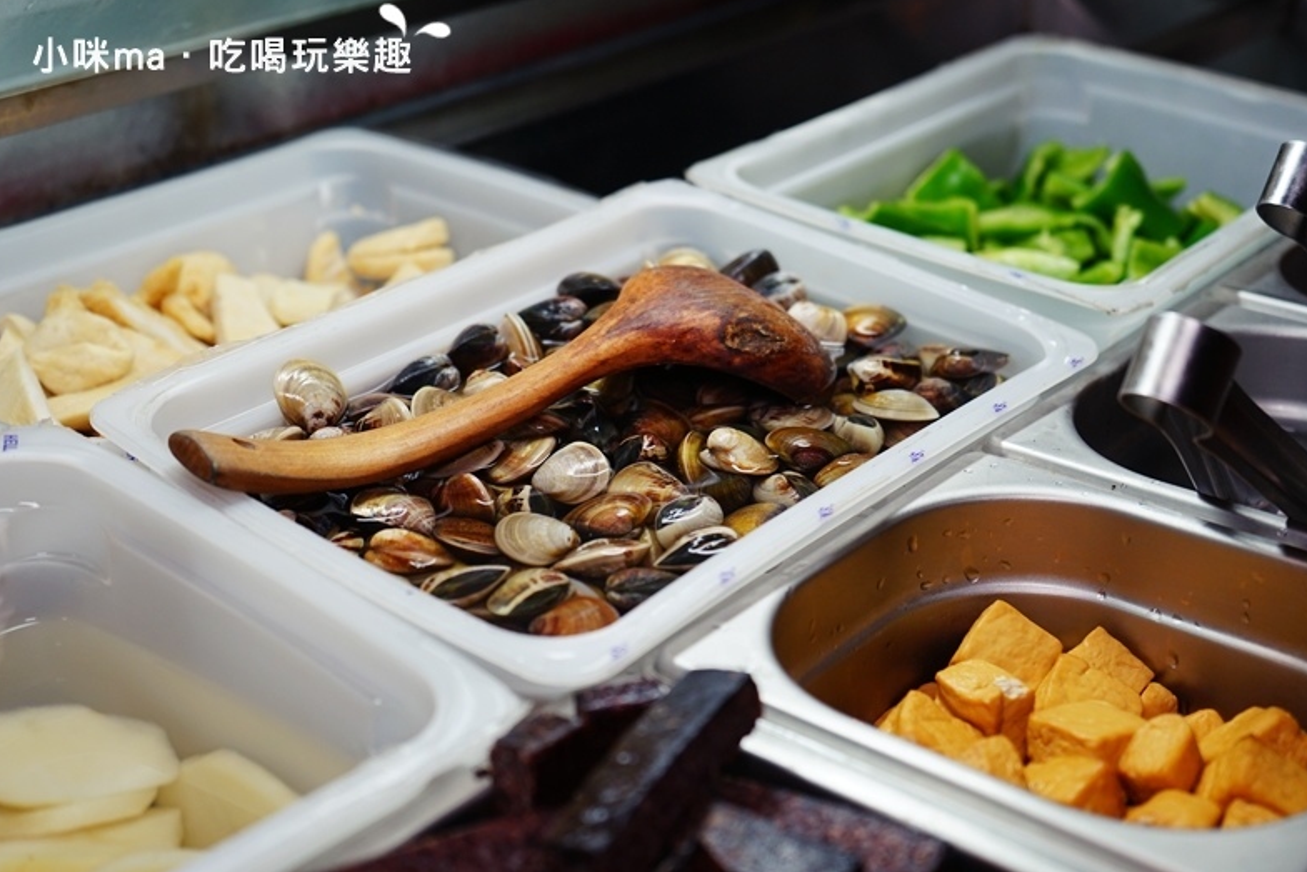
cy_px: 436
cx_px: 648
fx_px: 1815
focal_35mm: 50
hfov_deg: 39.6
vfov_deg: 27.0
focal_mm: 49
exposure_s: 1/60
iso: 400
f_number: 4.5
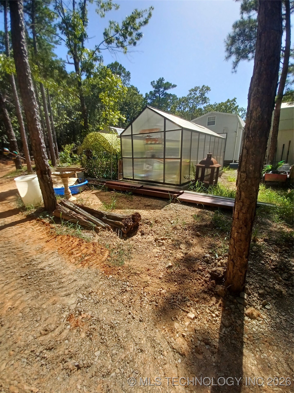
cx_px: 147
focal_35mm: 13
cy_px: 196
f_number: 2.2
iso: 40
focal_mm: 1.42
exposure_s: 1/923
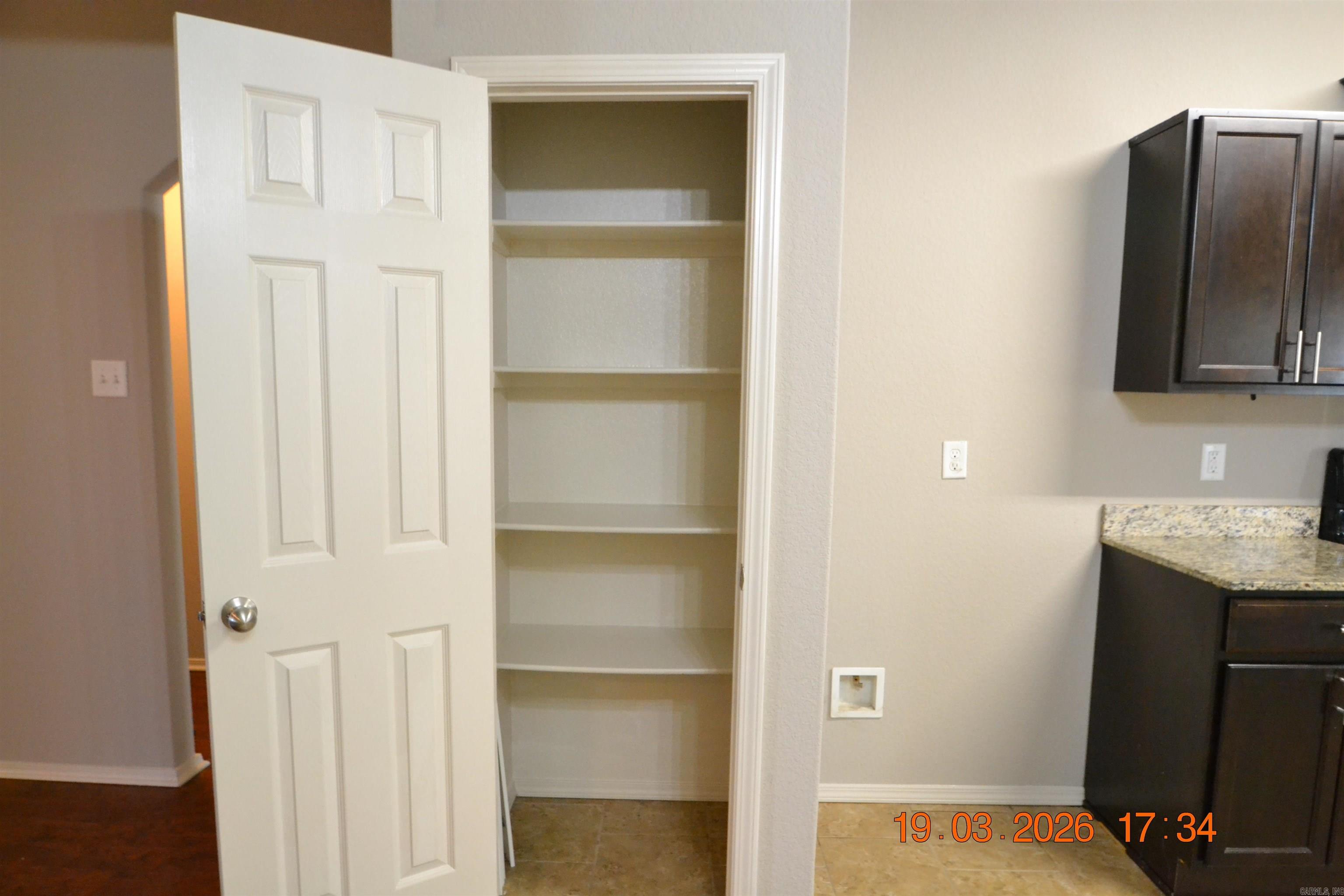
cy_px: 448
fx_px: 784
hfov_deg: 81.2
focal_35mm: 21
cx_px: 672
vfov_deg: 59.5
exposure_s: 1/60
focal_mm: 14
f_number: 4
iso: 3200
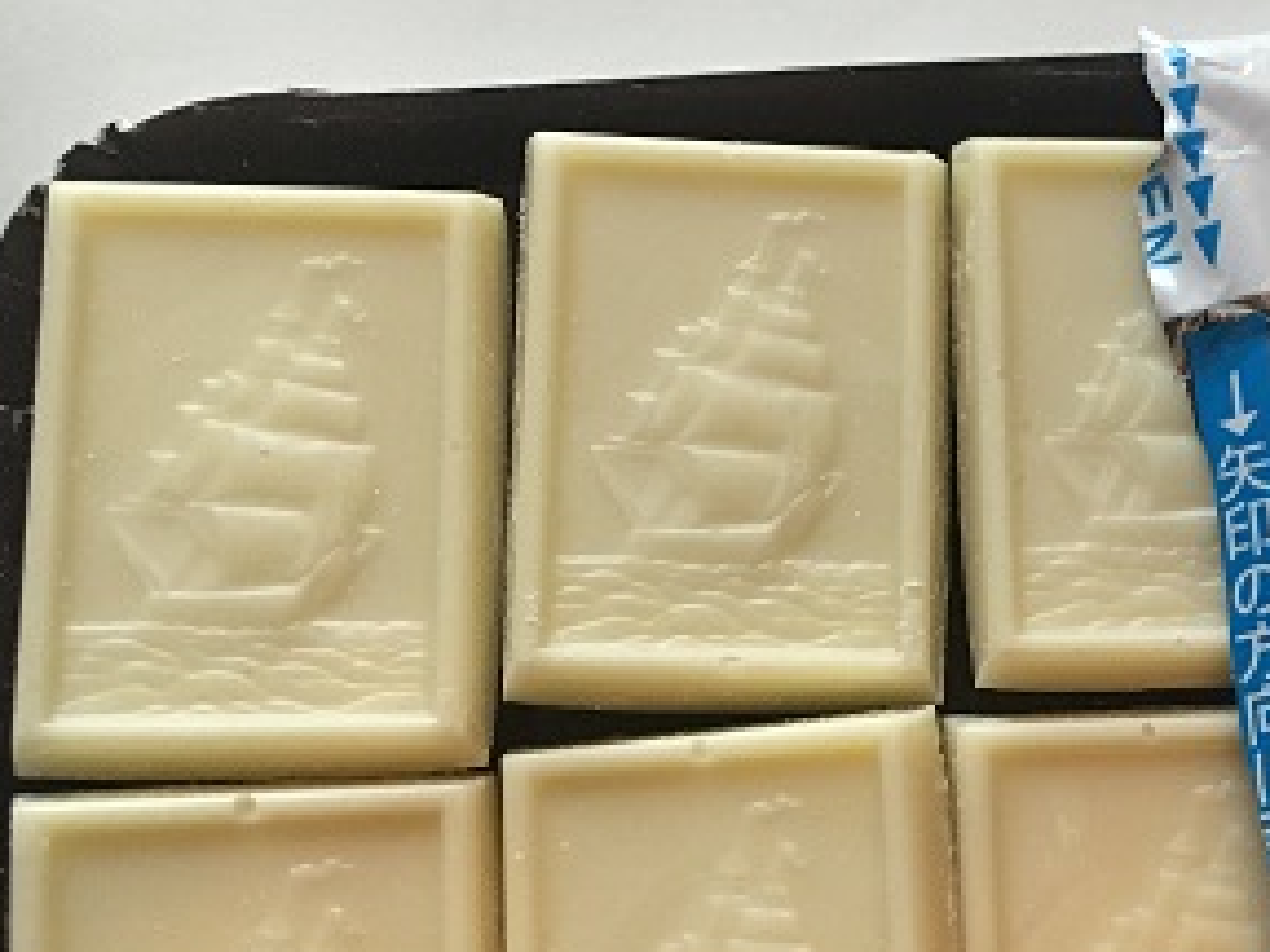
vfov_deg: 23.9
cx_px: 1312
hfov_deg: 29.3
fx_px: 2238
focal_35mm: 61
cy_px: 670
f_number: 2.2
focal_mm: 4.15
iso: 125
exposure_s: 1/30
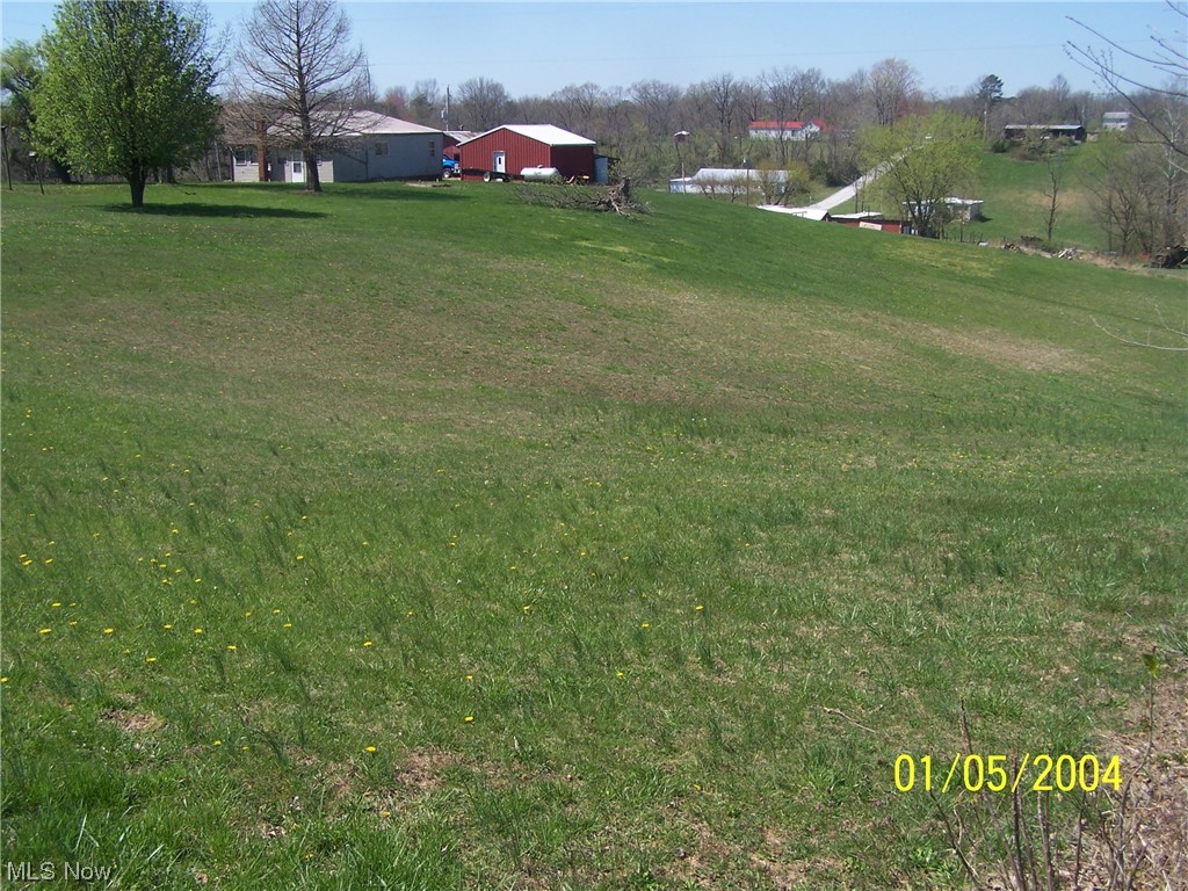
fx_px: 1304
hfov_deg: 49.0
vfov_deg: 37.7
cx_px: 594
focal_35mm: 38
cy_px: 446
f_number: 4
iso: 80
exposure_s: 1/750
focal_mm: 6.3
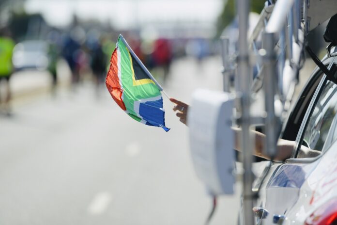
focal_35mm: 200
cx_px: 168
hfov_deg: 10.3
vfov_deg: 6.9
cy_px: 112
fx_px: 1872
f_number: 3.5
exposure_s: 1/2000
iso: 160
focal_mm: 200
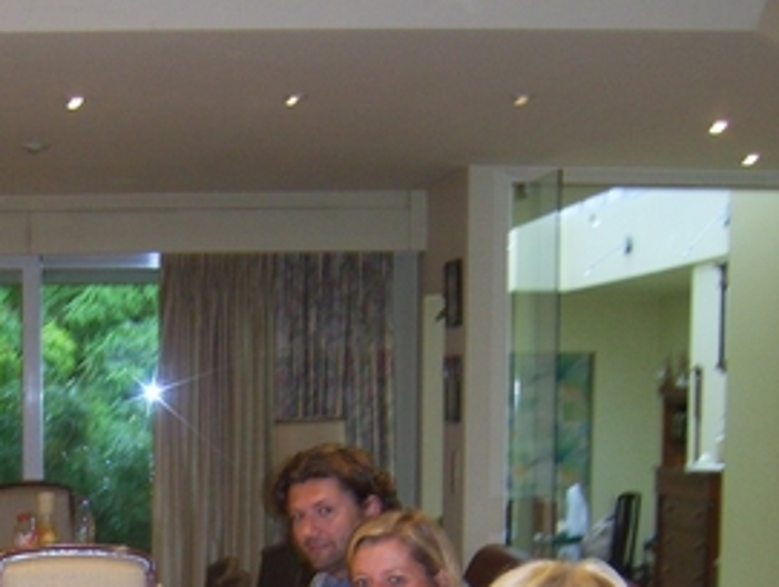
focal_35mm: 84
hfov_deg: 22.6
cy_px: 645
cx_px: 66
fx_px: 1893
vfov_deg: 17.0
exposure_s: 1/30
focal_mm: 7.8
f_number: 2.8
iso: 104
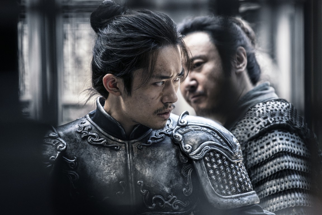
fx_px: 1655
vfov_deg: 7.4
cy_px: 108
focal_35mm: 185
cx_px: 161
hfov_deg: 11.1
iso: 400
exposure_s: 1/320
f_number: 4.5
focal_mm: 185
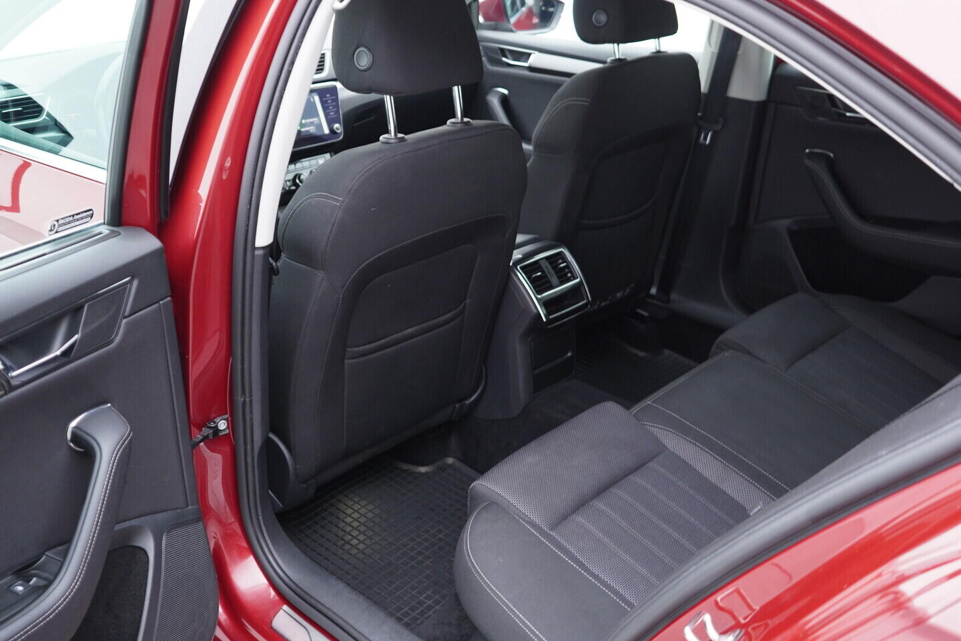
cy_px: 320
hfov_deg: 53.1
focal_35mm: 36
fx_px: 961
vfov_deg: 36.9
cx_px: 480
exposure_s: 1/40
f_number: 2.8
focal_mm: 24
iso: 400
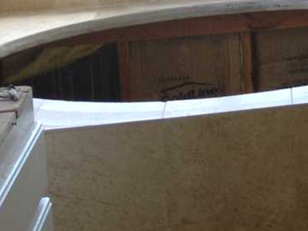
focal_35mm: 130
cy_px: -126
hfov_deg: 13.5
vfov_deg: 10.9
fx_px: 1156
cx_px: 564
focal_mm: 4.28
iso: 64
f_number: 2.4
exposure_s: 1/60
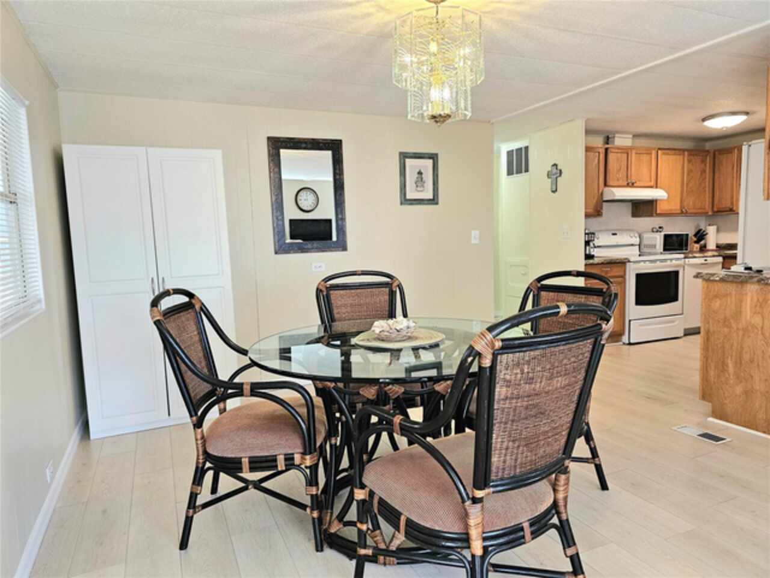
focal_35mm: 23
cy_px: 289
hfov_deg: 73.9
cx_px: 385
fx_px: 512
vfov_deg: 58.9
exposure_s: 1/120
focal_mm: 6.3
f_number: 1.7
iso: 160
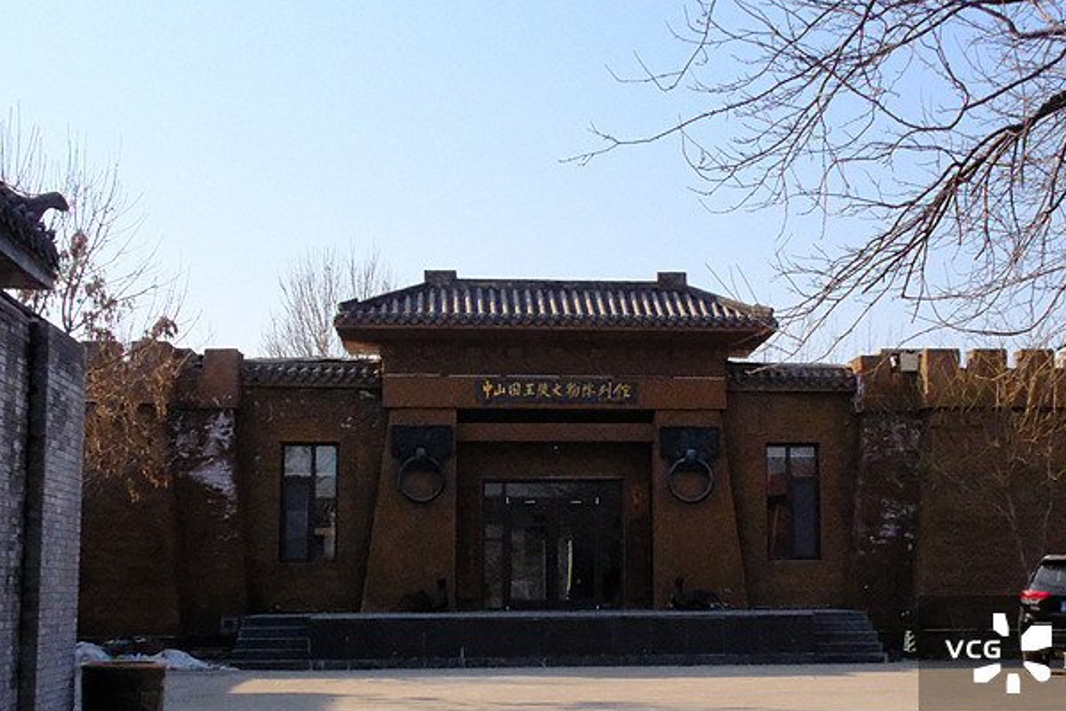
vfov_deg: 36.7
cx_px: 604
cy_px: 433
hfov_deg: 53.0
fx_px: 1066
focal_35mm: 36
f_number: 14
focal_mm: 18
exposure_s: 1/5000
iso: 12800
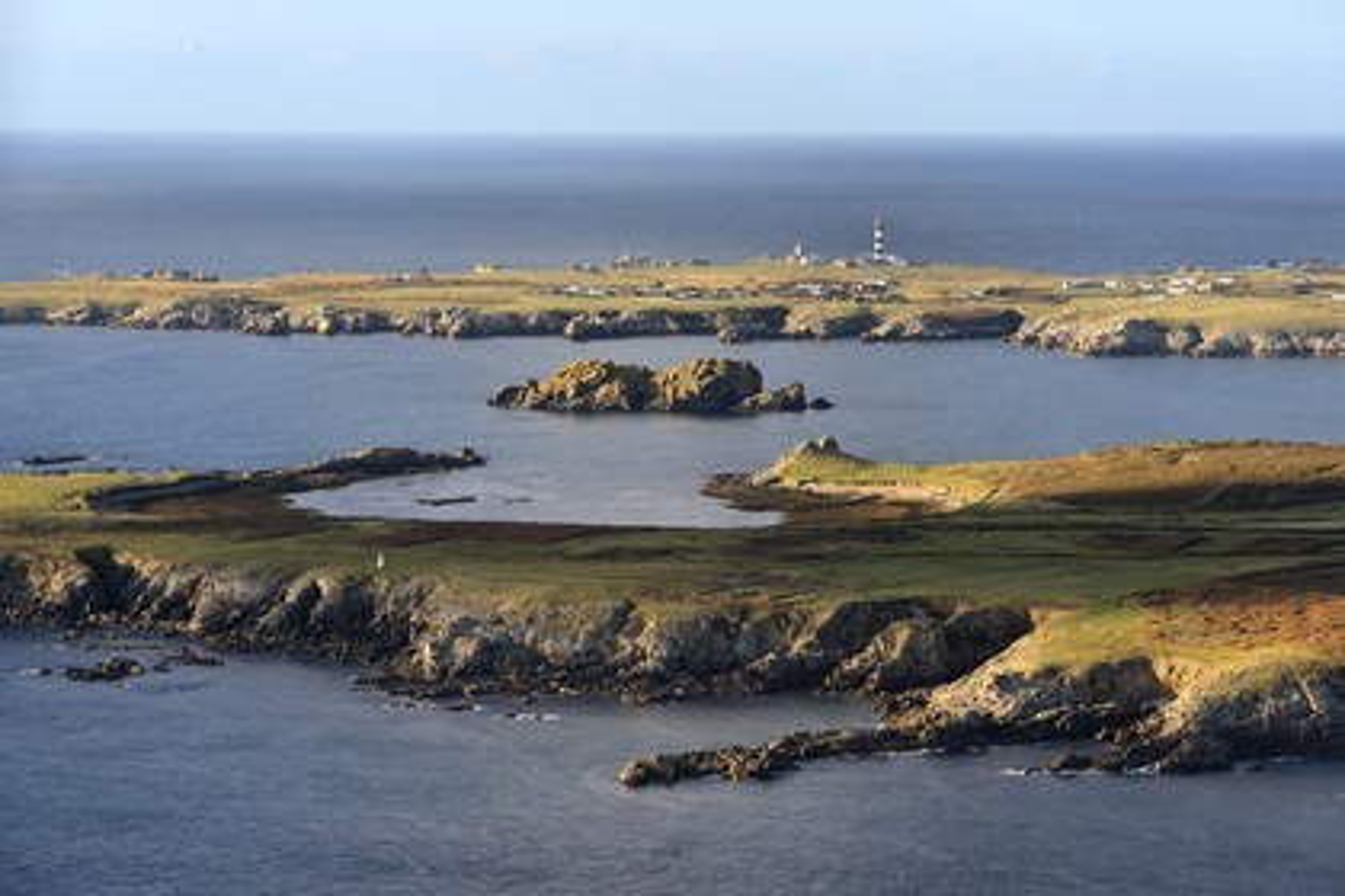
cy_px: 448
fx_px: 3811
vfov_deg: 13.4
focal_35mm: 102
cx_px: 672
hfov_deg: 20.0
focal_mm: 102
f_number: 7.1
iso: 640
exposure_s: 1/1600
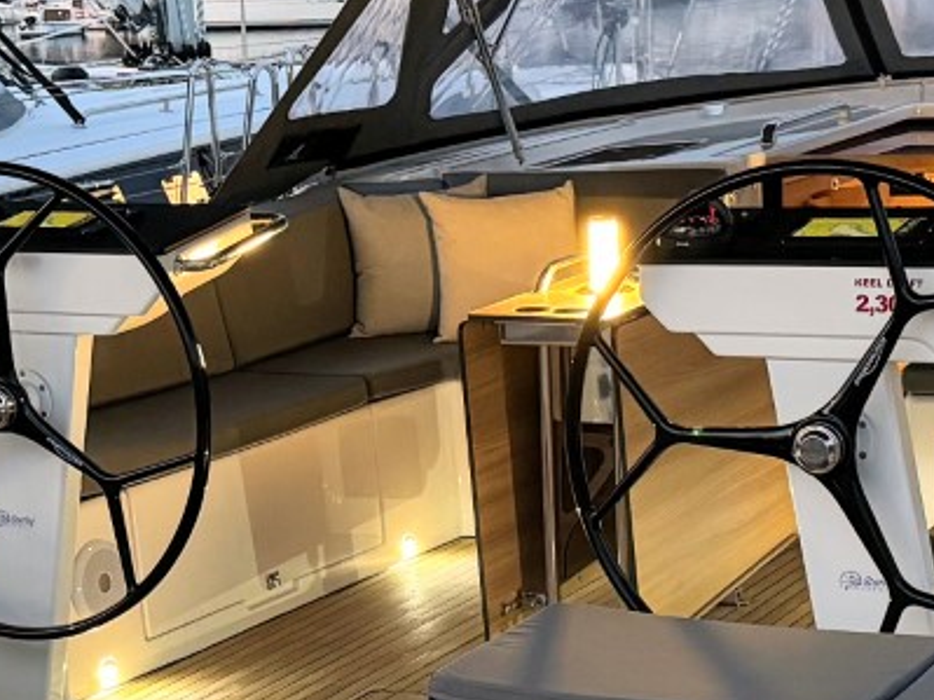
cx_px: 400
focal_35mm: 101
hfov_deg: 19.4
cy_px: 555
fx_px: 2724
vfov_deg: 14.6
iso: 640
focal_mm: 6.76
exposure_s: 1/50
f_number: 1.78
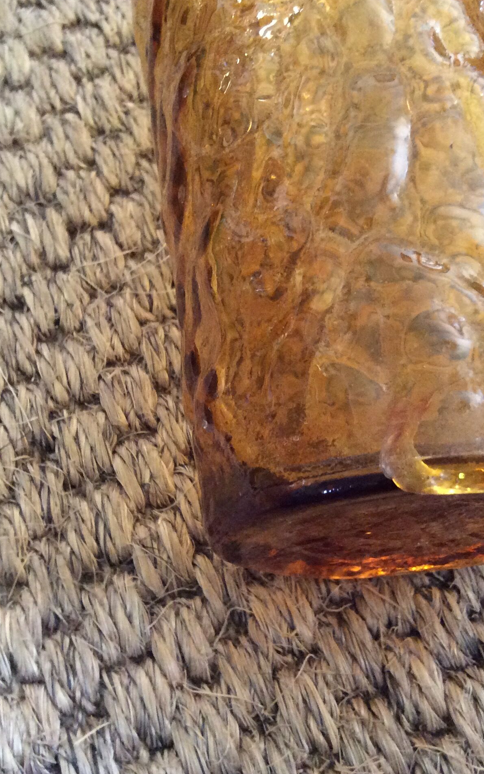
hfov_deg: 28.0
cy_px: 387
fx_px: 971
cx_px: 241
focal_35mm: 46
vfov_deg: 43.5
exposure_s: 1/20
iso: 250
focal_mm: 3.3
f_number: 2.4
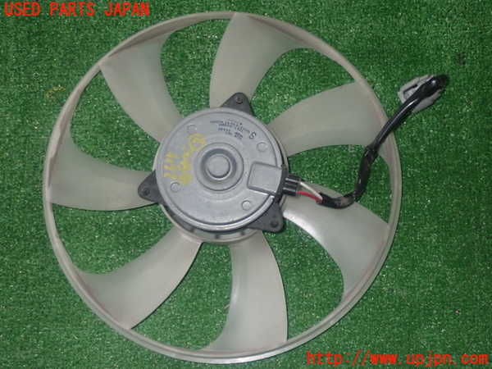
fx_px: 668
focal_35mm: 47
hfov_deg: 40.4
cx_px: 246
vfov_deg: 30.9
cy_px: 184
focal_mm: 8.4
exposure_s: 1/50
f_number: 9
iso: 800
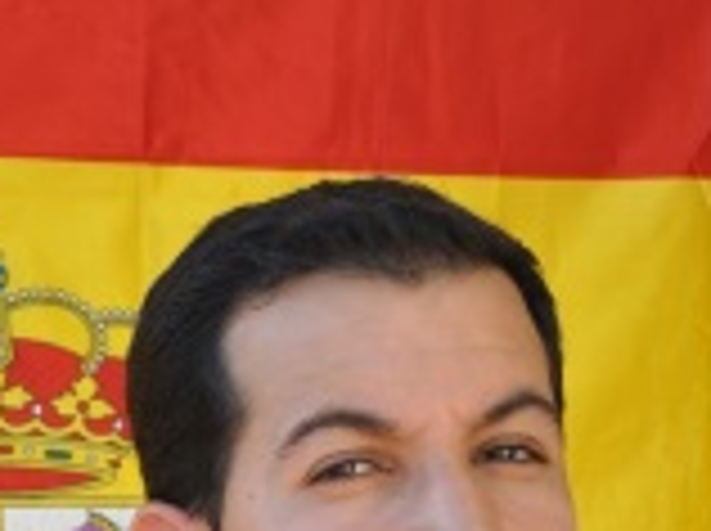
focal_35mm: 156
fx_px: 3199
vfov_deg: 9.1
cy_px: 911
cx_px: 252
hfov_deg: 12.7
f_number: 5.6
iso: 320
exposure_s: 1/400
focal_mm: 42
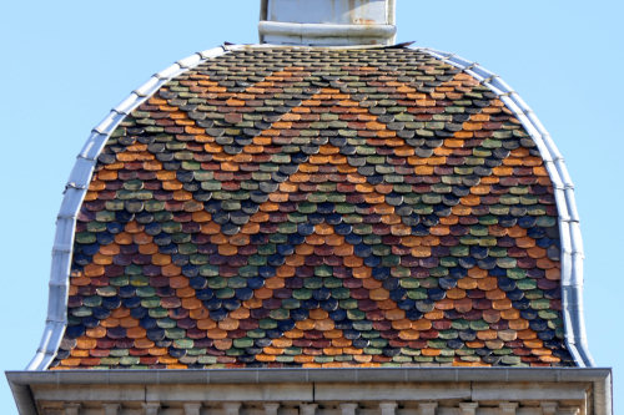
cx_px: 312
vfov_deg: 4.1
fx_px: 5804
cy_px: 208
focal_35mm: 335
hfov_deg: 6.2
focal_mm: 122.7
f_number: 4.5
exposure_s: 1/250
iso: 125
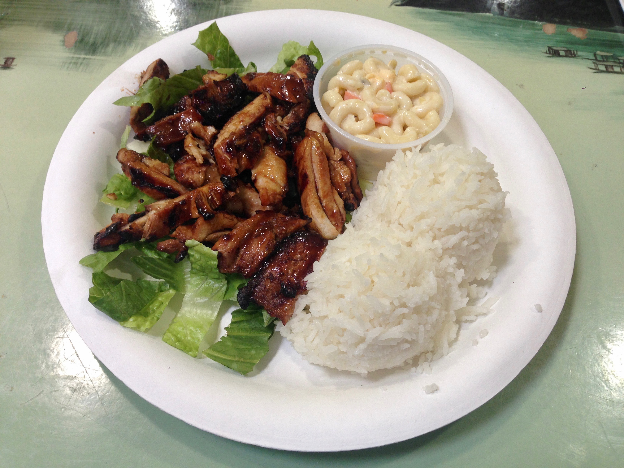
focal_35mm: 33
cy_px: 234
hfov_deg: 55.4
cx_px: 312
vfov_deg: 42.9
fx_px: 595
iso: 64
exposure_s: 1/60
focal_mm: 4.12
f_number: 2.4
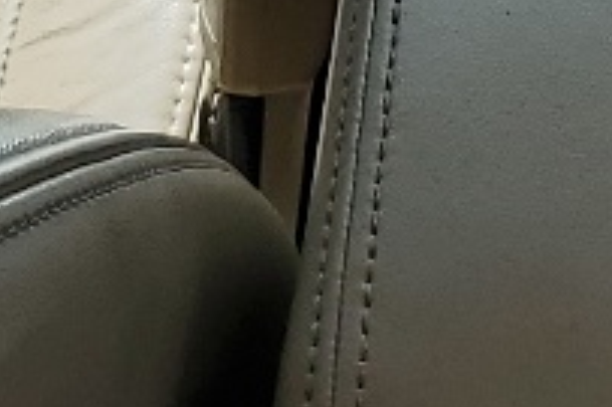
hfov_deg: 9.6
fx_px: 3618
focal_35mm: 213
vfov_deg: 5.8
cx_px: 570
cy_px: -998
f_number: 1.5
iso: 50
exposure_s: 1/1000
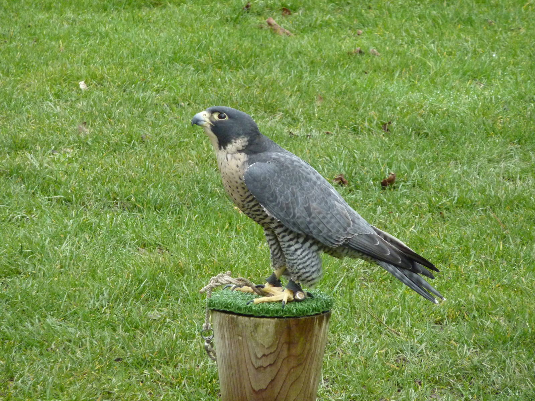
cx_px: 268
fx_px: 4637
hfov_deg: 6.6
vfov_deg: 5.0
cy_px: 200
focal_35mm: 300
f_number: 4.9
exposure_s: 1/200
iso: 400
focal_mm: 49.2
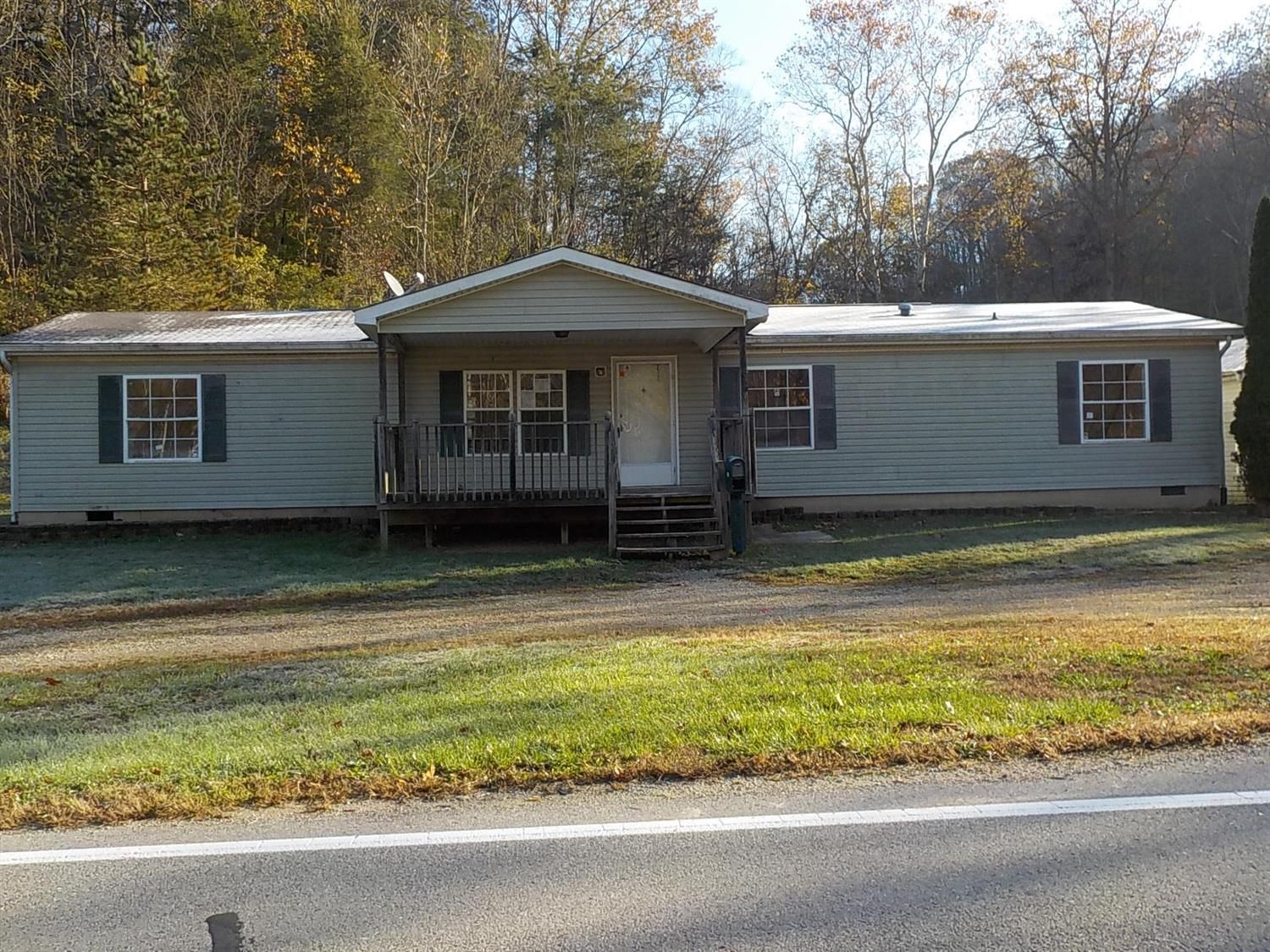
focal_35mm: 38
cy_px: 476
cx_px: 635
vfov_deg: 37.7
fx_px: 1394
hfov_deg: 49.0
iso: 125
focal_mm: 5.2
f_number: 3.7
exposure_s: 1/320
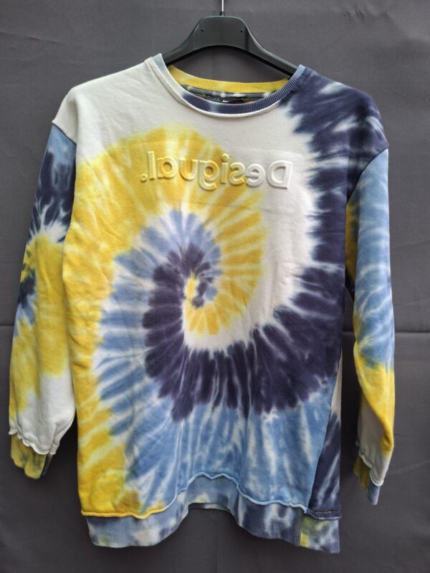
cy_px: 286
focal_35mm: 23
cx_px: 215
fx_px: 381
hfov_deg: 58.9
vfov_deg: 73.9
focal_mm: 5.54
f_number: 1.8
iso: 160
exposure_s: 1/100
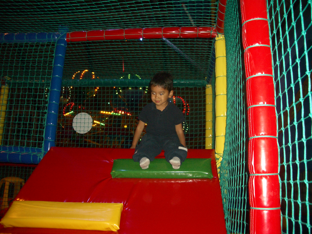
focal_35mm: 35
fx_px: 315
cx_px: 156
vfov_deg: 40.7
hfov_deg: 52.6
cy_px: 117
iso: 100
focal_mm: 5.8
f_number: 2.6
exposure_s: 1/60
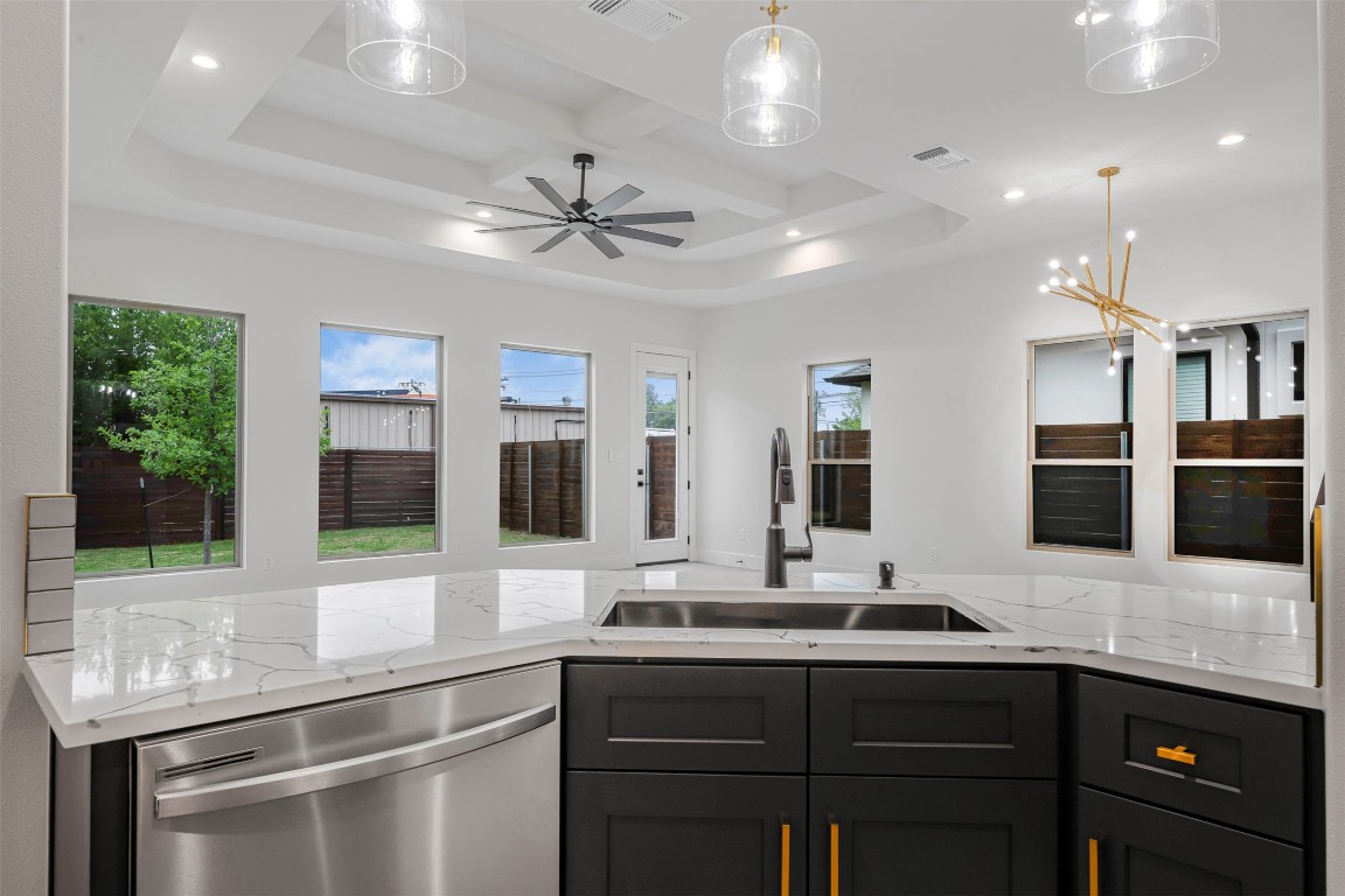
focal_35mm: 21
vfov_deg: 59.5
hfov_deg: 81.2
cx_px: 672
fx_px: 785
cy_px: 448
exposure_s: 1/10
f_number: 11
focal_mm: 21
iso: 250
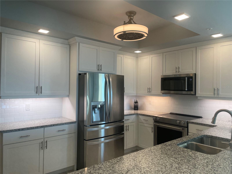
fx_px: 174
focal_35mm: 26
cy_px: 87
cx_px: 116
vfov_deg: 53.1
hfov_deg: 67.3
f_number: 1.6
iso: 50
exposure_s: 1/120
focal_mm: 4.2
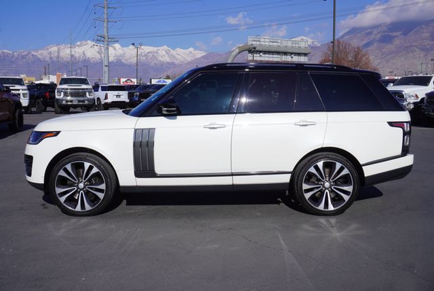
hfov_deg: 47.9
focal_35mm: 40
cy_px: 146
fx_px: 489
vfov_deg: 33.1
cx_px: 217
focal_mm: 27
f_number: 11
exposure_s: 1/400
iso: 100
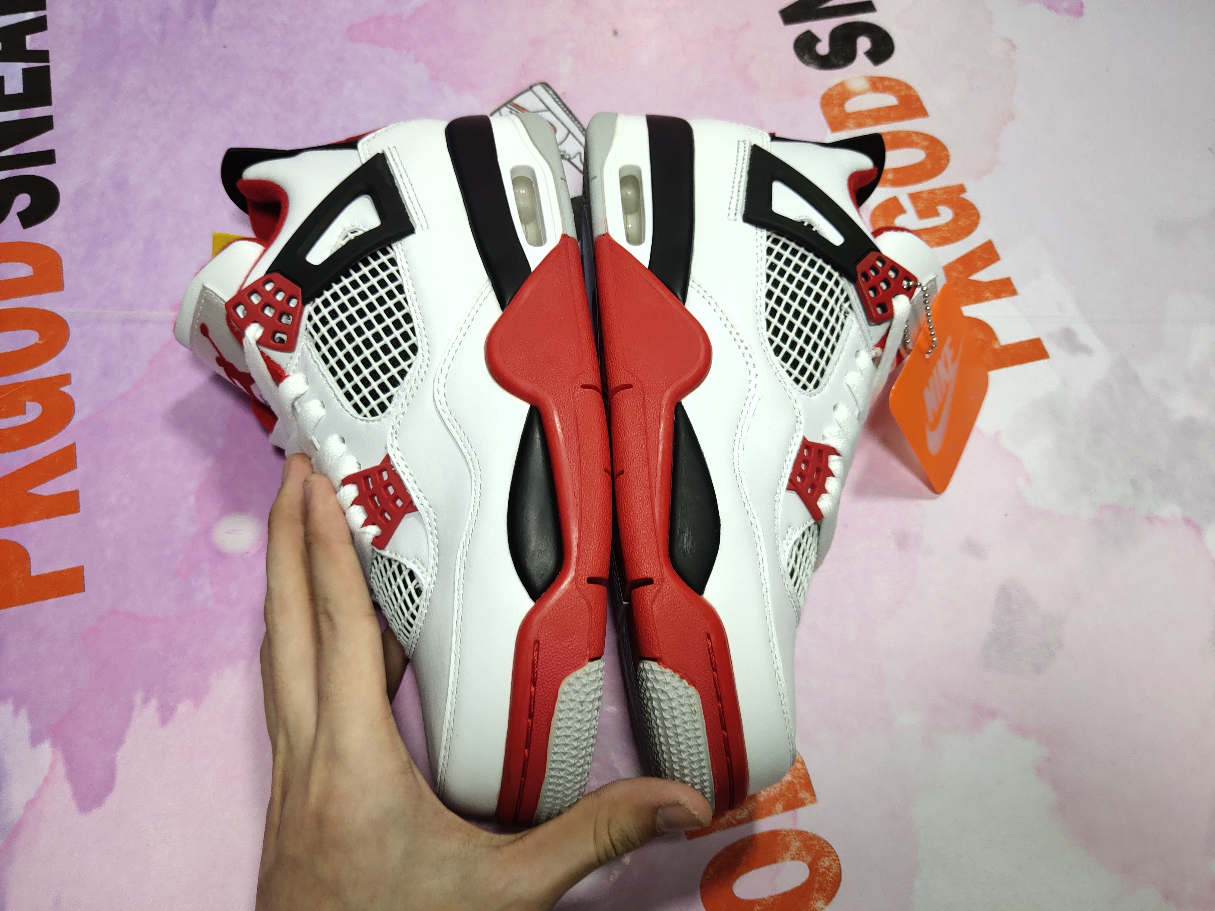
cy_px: 456
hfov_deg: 60.0
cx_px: 608
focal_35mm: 30
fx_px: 1053
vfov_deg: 46.8
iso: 87
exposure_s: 1/100
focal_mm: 4.35
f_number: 1.79
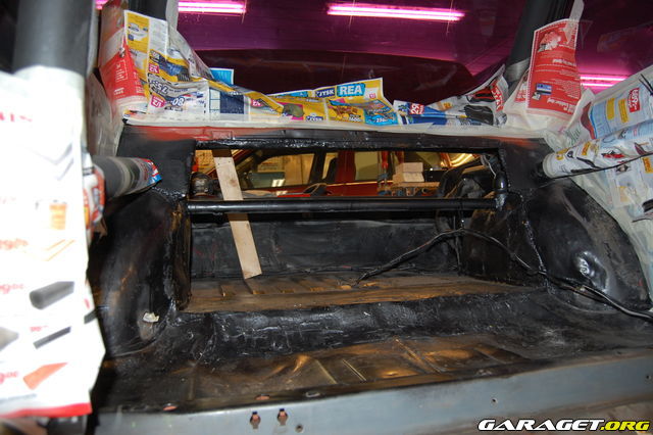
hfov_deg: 67.4
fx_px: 489
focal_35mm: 27
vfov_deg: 47.9
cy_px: 218
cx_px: 326
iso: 400
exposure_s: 1/60
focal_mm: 18
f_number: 3.5
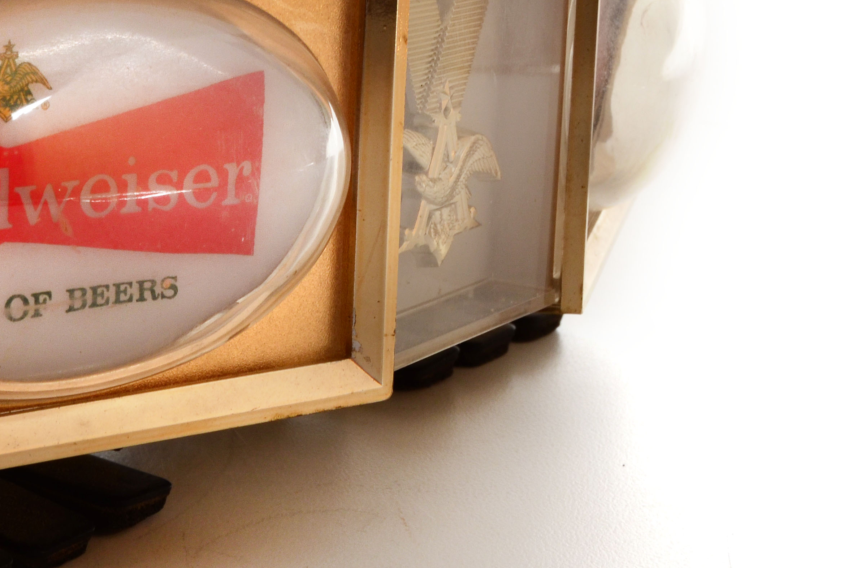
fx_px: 2590
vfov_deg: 12.5
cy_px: 137
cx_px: 127
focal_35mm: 109
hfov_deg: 18.5
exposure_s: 1/160
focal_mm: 35
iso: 200
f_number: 16
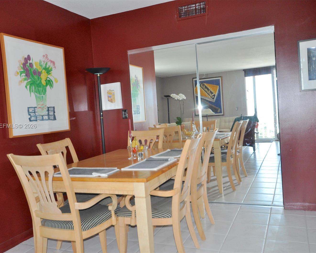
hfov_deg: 52.8
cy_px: 126
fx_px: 318
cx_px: 153
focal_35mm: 34
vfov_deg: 43.4
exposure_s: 1/125
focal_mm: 20
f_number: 5.6
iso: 720
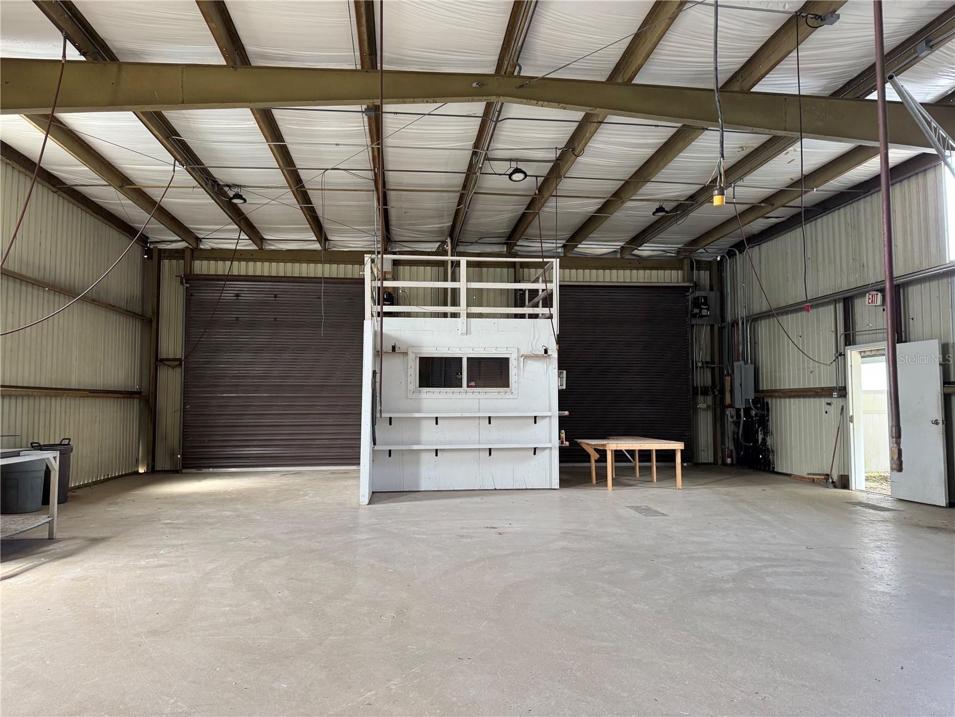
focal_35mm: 24
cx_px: 478
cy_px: 358
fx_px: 662
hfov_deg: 71.6
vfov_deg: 56.8
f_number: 1.78
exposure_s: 1/84
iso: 200
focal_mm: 6.76
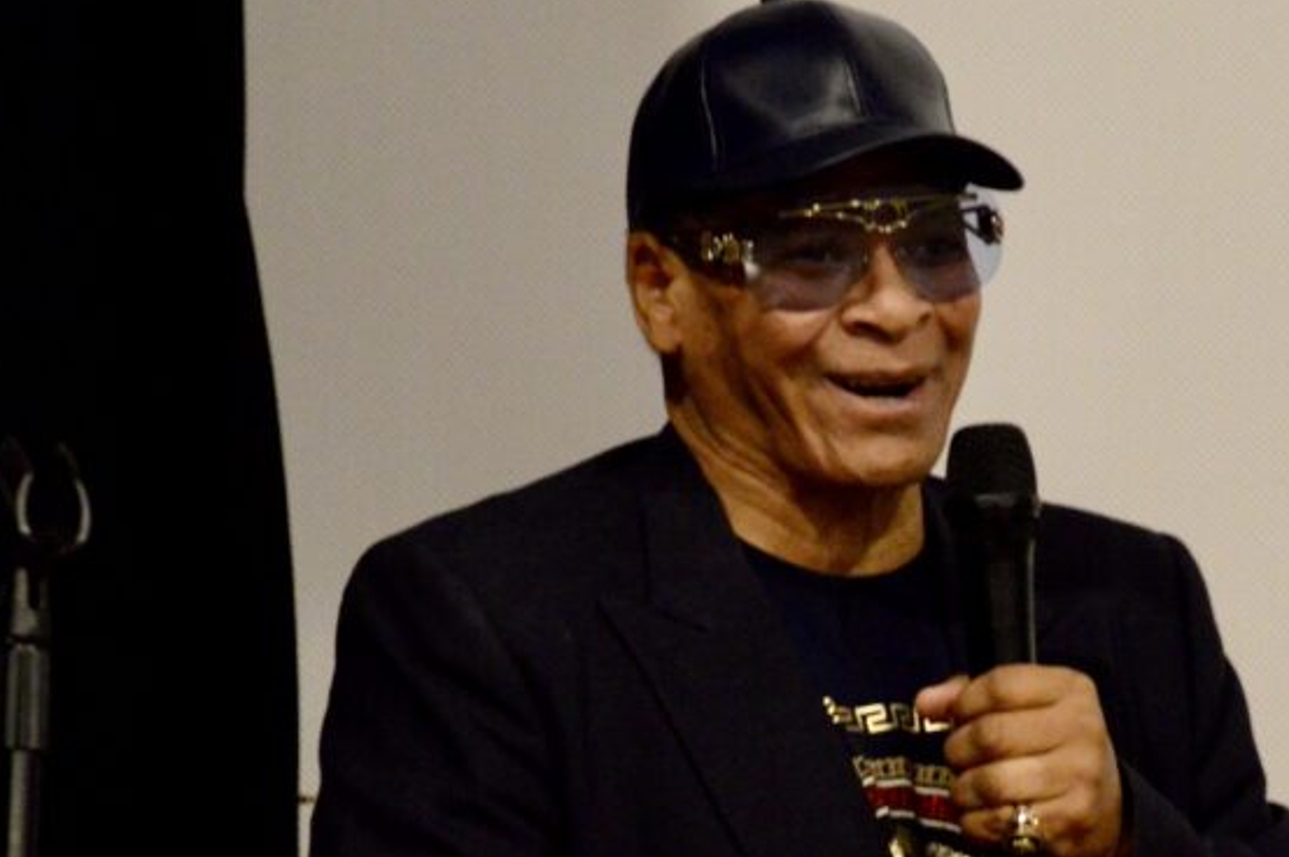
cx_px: 897
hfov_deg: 4.5
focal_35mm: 458
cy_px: 555
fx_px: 16386
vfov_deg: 3.0
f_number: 9
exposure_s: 1/50
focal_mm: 165
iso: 6400
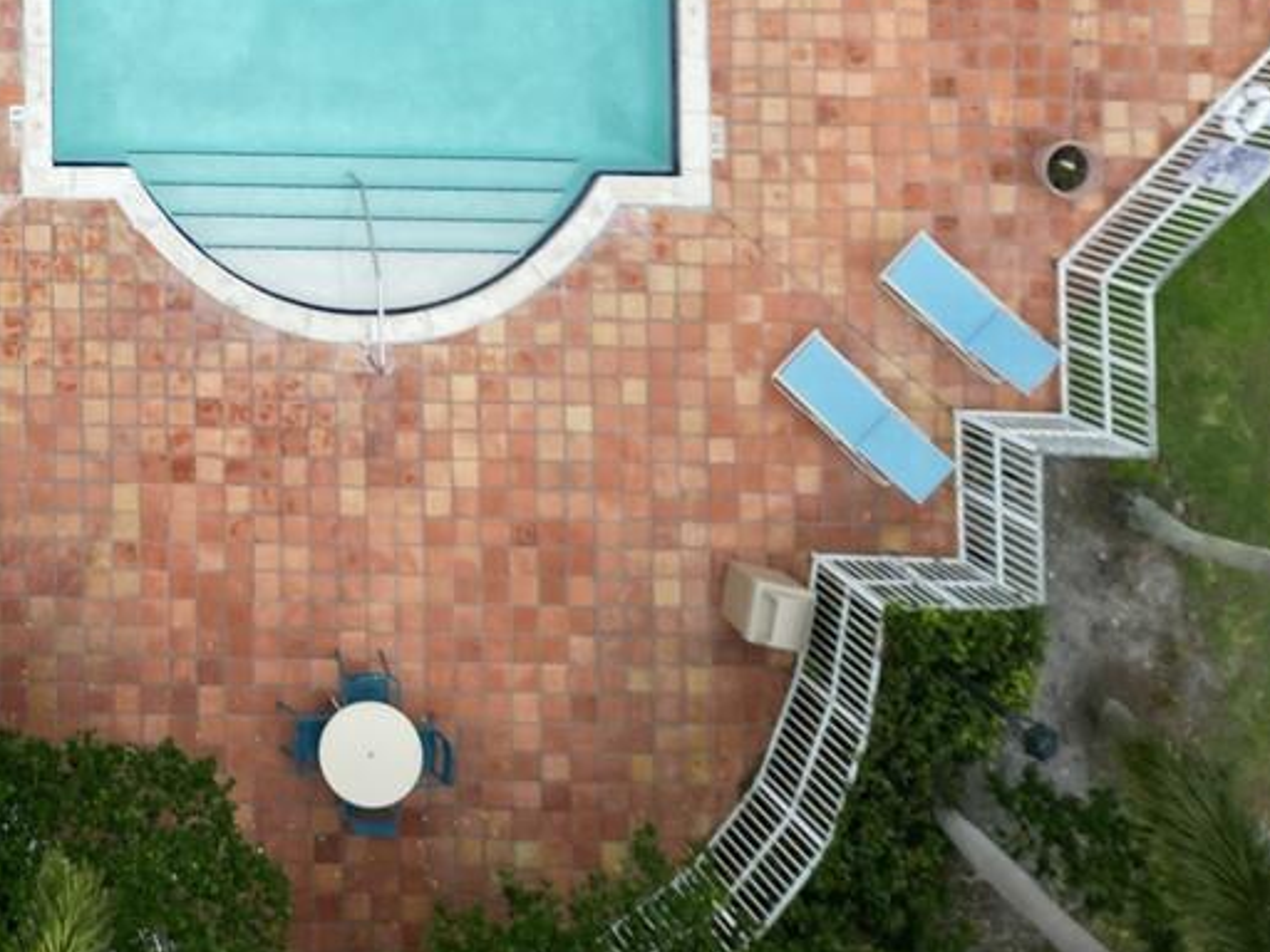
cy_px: -409
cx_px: -320
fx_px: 2752
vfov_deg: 17.9
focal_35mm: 75
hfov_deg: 23.4
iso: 120
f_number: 1.7
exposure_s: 1/1000
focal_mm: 6.72
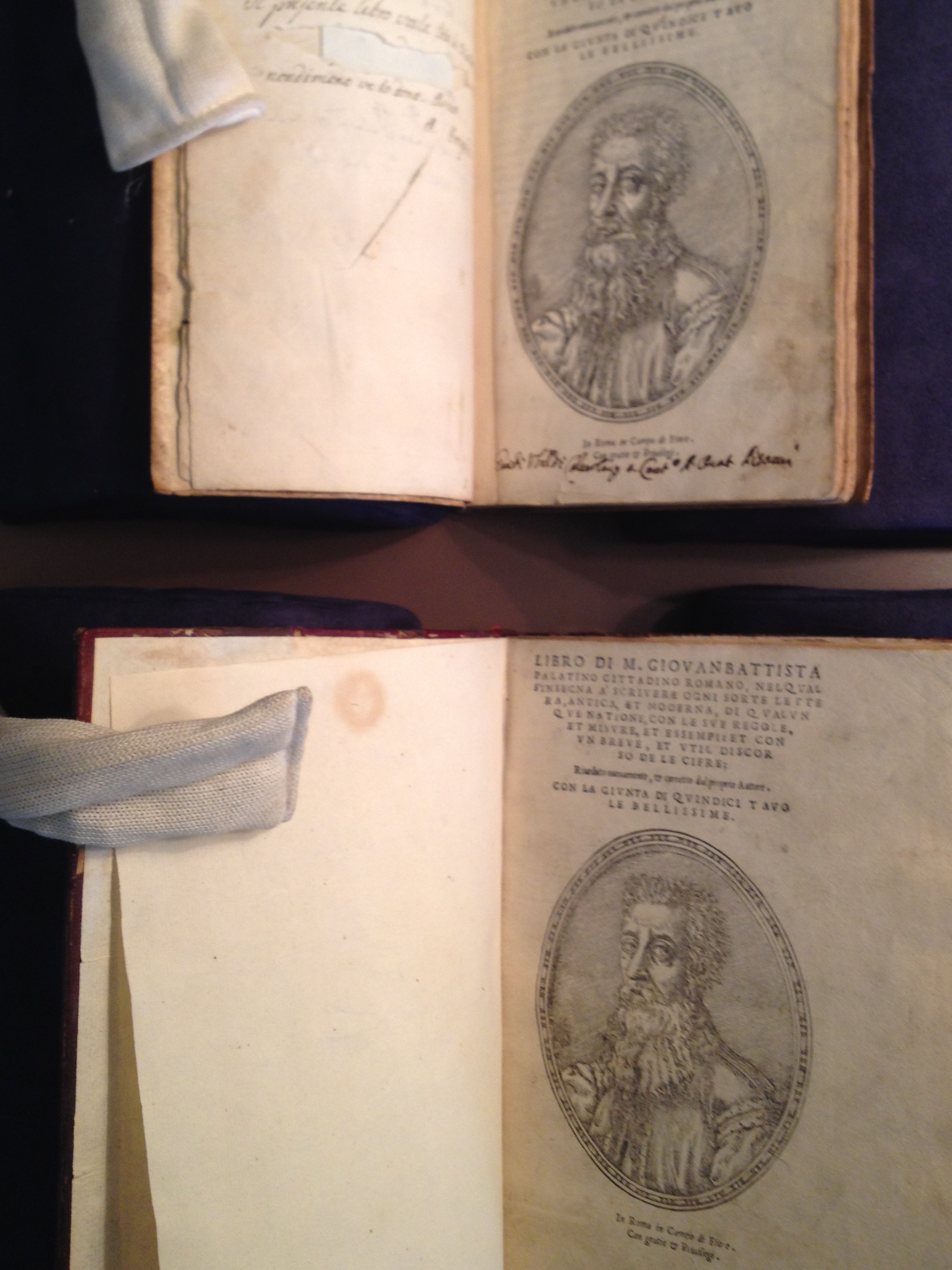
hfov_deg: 32.9
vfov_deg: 42.8
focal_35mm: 44
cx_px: 477
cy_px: 542
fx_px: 1613
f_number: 2.4
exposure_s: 1/20
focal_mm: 4.28
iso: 64
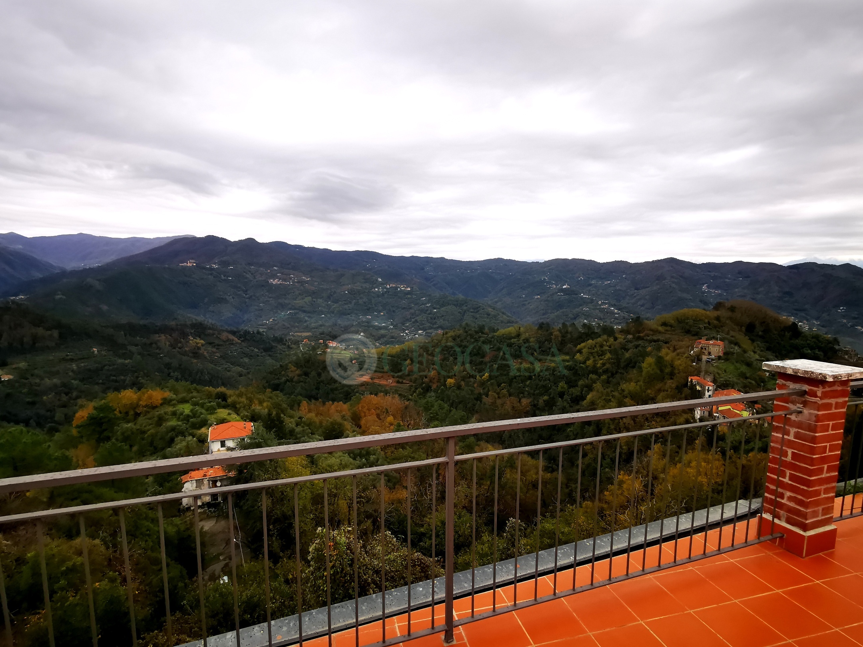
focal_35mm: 19
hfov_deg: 84.6
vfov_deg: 68.5
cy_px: 357
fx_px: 474
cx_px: 447
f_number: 2.2
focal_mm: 2.35
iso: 50
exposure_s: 1/150
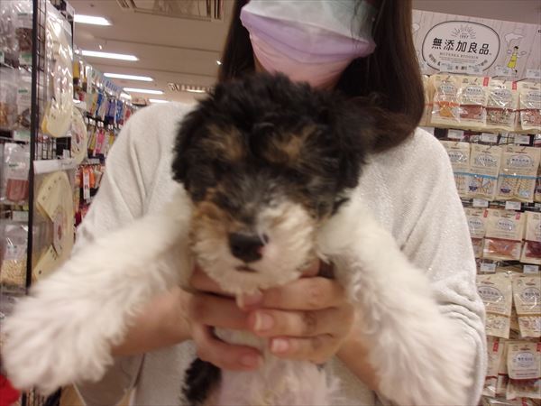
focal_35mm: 27
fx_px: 422
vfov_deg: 51.4
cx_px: 270
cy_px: 203
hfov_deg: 65.3
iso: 144
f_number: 3
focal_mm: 4.9
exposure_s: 1/34
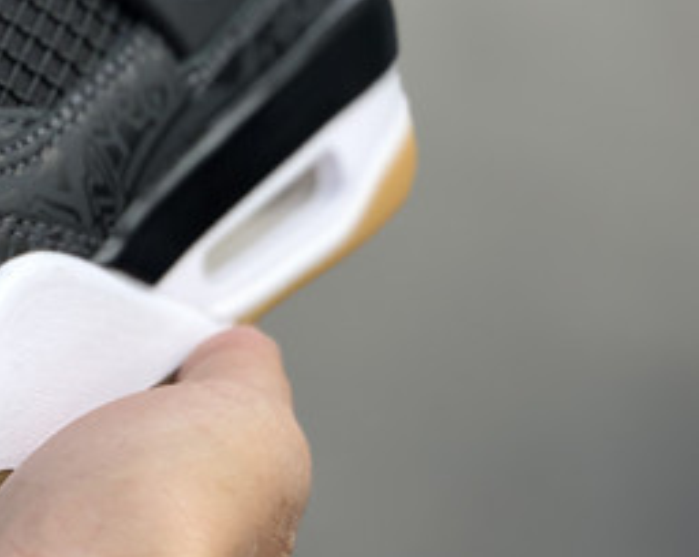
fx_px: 3036
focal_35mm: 147
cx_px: -265
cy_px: 97
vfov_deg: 10.4
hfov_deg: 12.6
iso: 16
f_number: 2.4
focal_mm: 6
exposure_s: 1/298
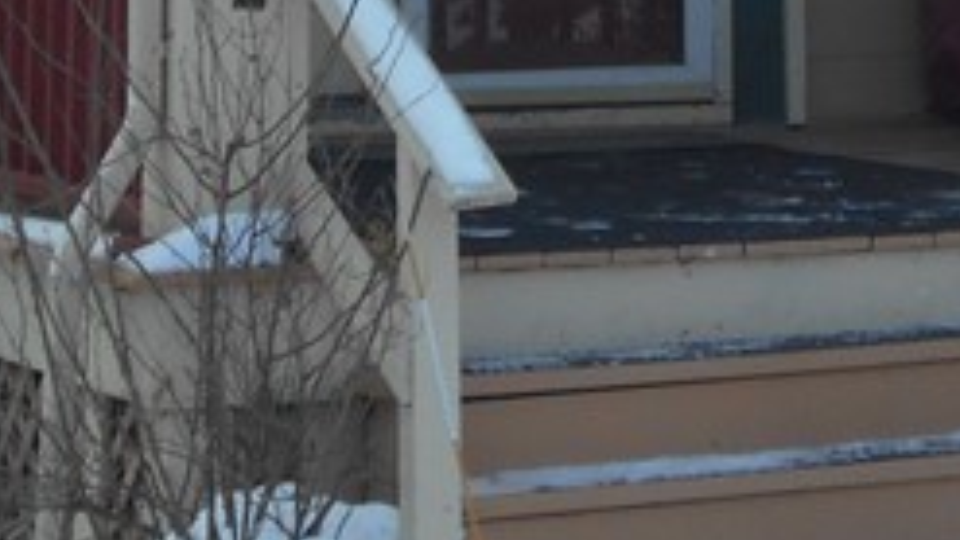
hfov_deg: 11.0
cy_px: -820
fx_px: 4939
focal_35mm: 194
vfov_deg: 6.0
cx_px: 941
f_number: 4.2
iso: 80
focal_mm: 7.7
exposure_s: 1/400
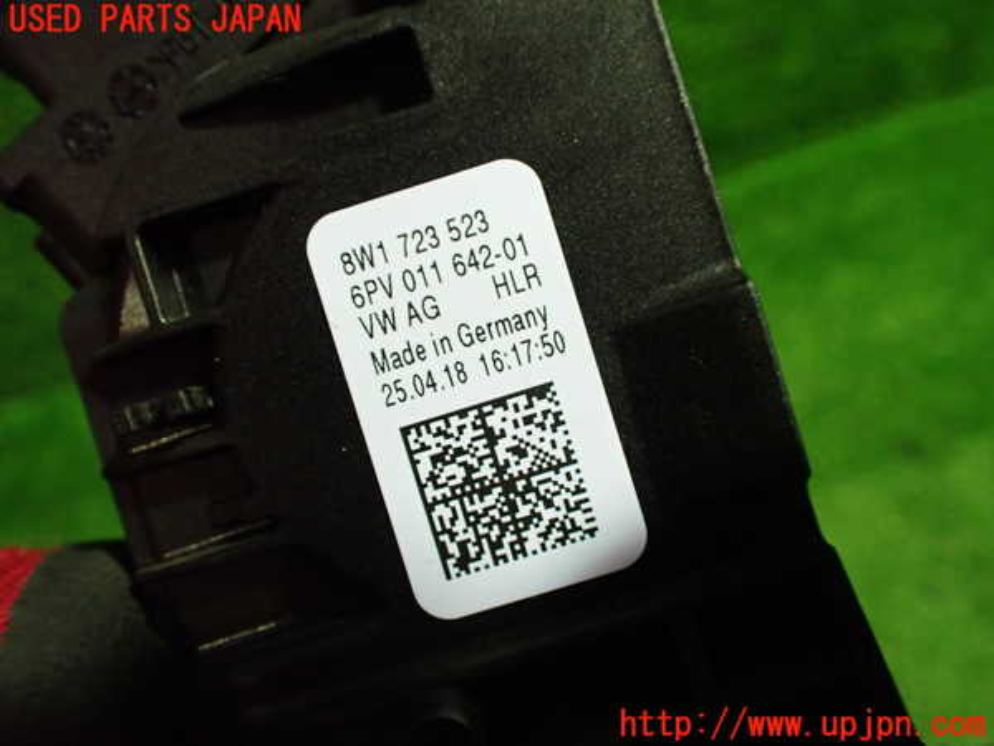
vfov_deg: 46.8
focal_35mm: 30
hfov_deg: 60.0
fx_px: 861
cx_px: 497
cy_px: 373
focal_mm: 5.4
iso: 800
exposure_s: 1/125
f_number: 2.3
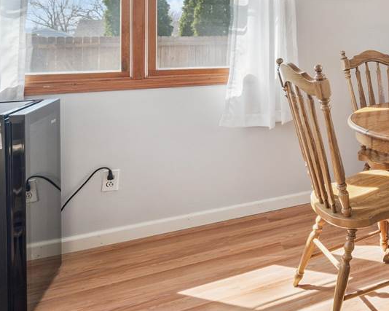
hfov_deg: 39.0
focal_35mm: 36
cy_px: 29
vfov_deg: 38.2
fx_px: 414
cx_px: 450
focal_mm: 16
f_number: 10
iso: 400
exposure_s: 1/20
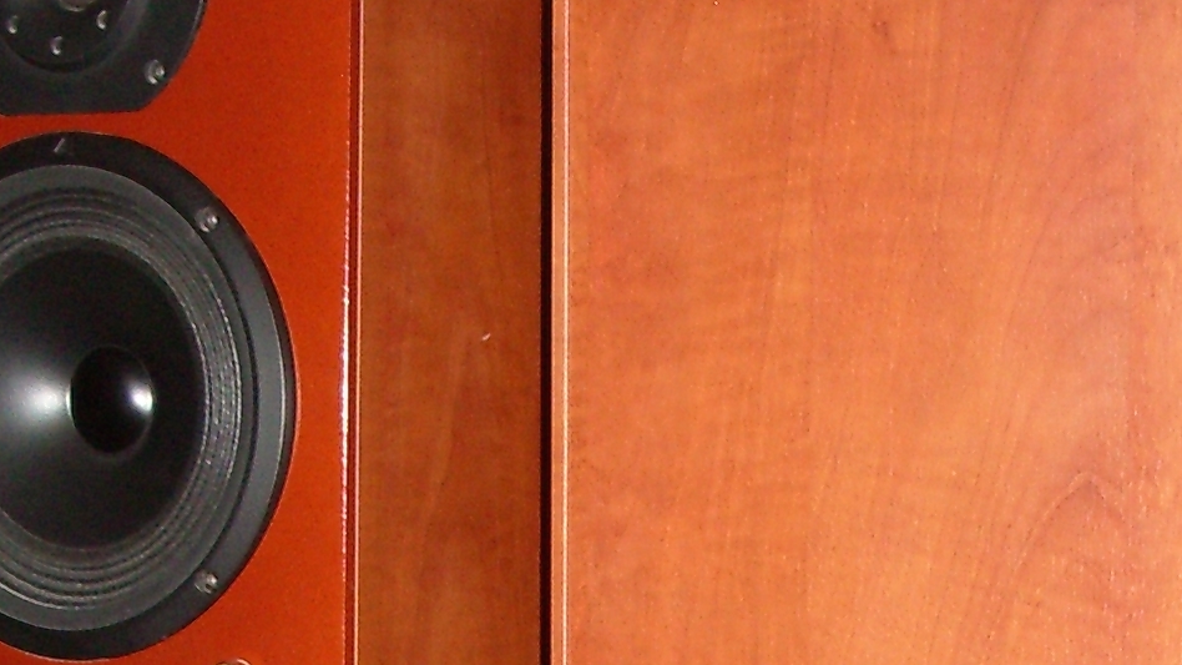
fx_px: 3228
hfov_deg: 20.7
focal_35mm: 103
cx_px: 703
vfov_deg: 11.2
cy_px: 1078
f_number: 2.6
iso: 200
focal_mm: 5.8
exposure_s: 1/60
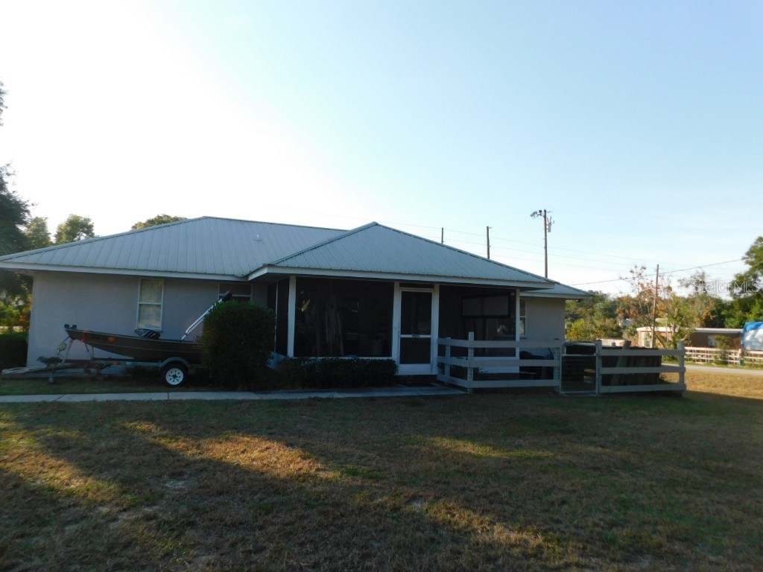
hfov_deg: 73.9
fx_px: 507
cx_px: 382
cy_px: 286
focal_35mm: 23
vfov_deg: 58.9
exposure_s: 1/800
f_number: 3
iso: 125
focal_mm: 4
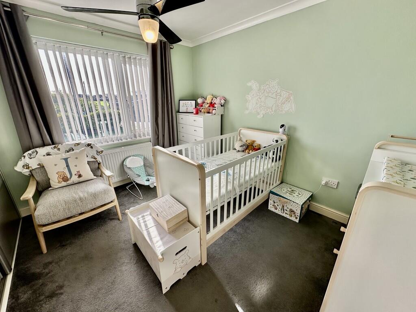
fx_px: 168
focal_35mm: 14
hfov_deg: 102.1
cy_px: 156
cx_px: 208
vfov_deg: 85.7
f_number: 2.2
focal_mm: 2.22
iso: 40
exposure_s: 1/197
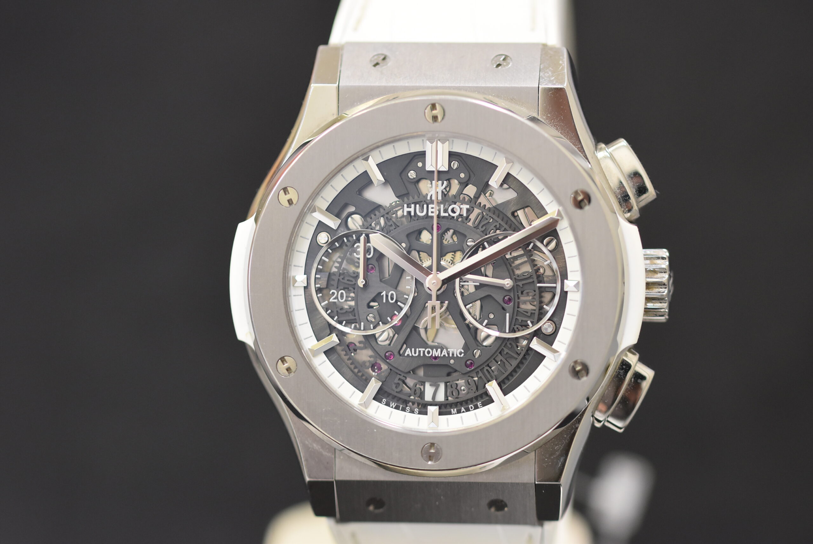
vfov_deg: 10.2
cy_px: 272
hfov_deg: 15.2
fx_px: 3051
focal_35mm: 135
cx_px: 406
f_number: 4
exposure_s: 1/125
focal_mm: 90
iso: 1000
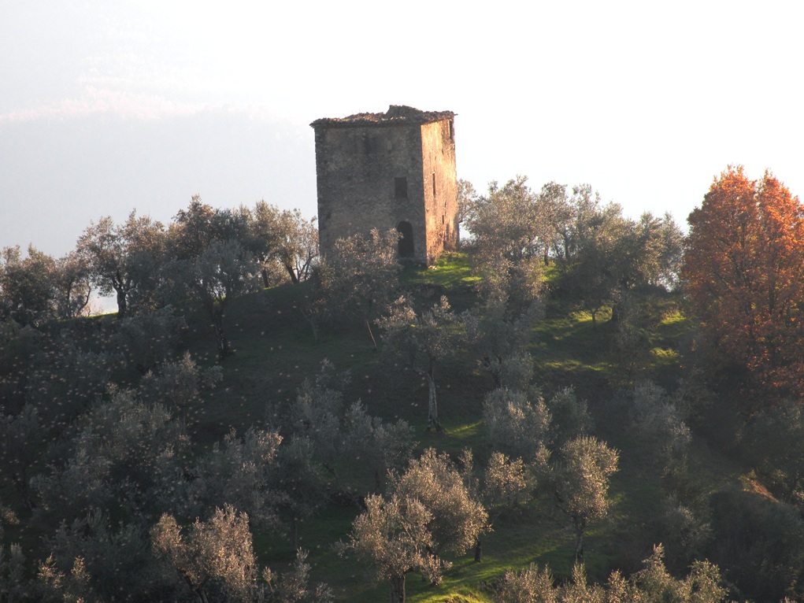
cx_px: 402
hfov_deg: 15.3
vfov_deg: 11.5
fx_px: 2997
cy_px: 302
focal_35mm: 129
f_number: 5
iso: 64
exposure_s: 1/164
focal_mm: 22.9
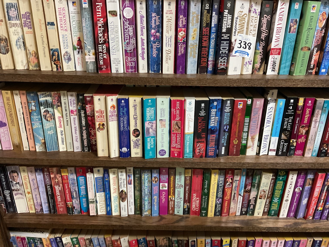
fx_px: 276
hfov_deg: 61.7
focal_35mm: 29
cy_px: 124
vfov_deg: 48.2
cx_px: 164
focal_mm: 3
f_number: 1.8
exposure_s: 1/40
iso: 250
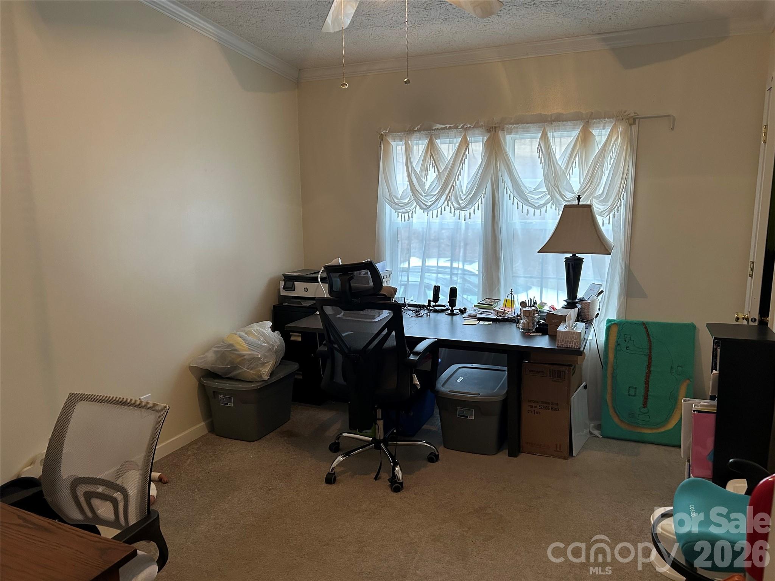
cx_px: 388
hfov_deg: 67.3
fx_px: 582
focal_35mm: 26
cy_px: 290
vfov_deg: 53.1
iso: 250
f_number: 1.5
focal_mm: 5.7
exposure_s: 1/60
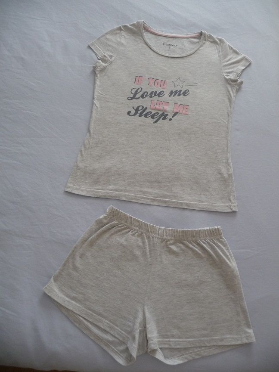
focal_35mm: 28
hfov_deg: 49.7
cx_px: 140
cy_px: 186
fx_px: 301
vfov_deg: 63.4
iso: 160
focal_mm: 4.7
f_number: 3.3
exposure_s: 1/30
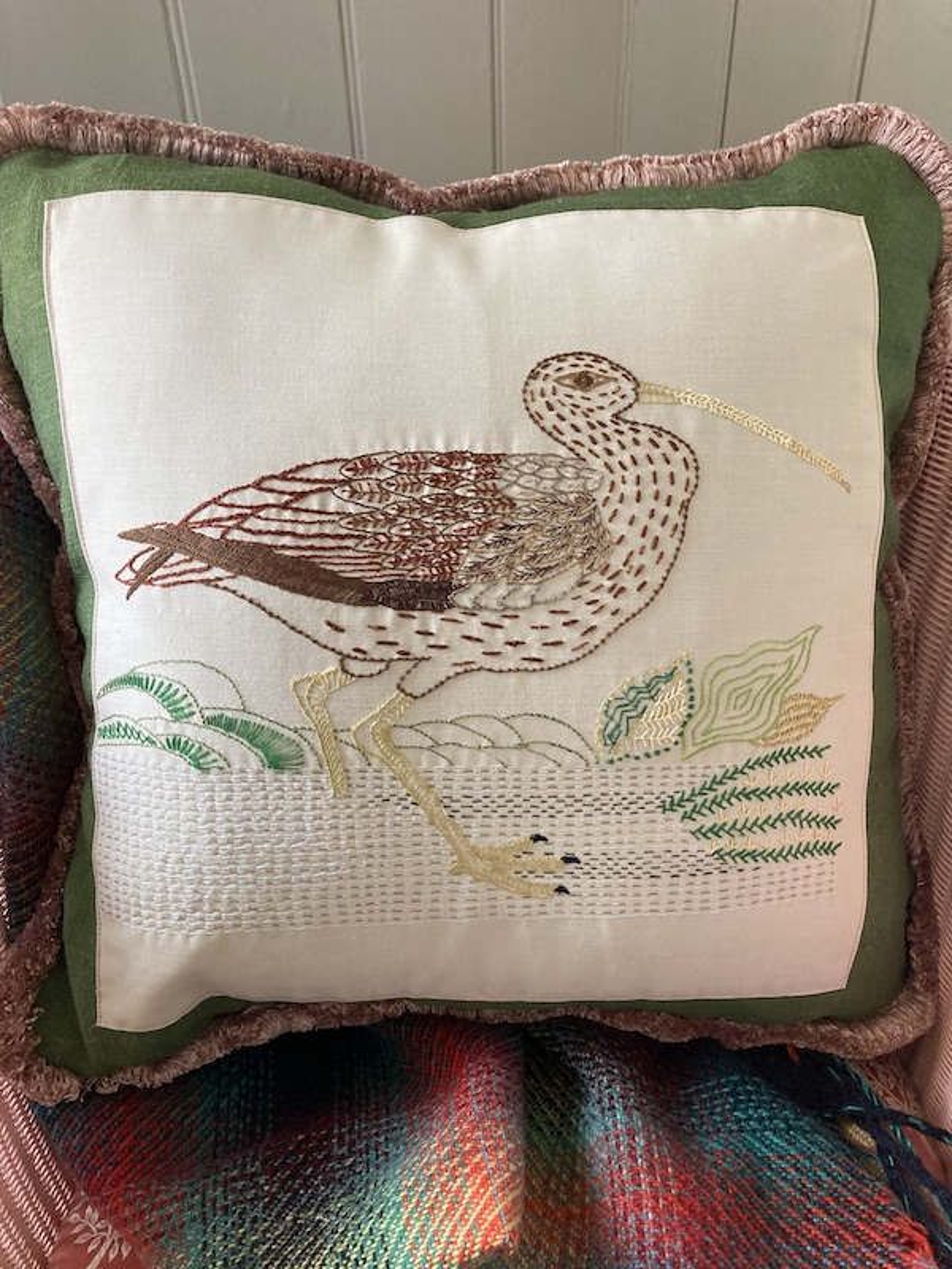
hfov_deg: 49.7
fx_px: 1027
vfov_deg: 63.4
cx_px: 476
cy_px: 634
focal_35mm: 28
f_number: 1.8
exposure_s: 1/60
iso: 125
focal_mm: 3.99
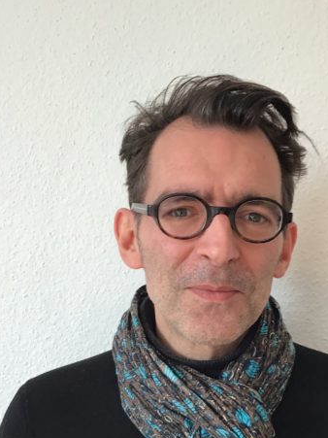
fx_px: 695
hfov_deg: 26.5
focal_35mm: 55
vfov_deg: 34.3
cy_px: 324
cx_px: 204
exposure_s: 1/33
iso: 32
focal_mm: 3.3
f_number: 2.4
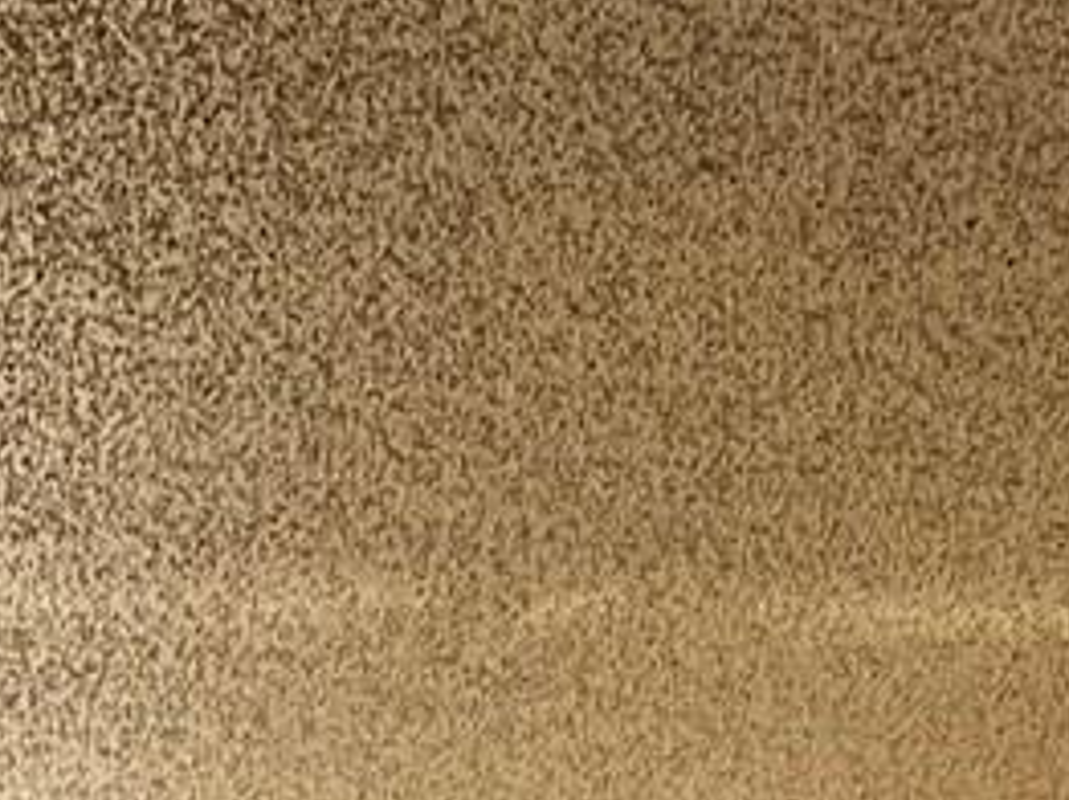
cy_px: 2045
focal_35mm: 159
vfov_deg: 8.4
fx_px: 4906
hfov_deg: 12.1
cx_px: -326
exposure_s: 1/727
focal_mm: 5.1
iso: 50
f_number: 1.6
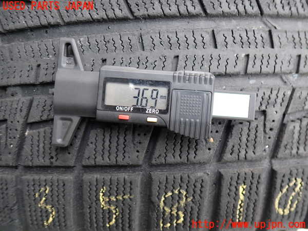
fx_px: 267
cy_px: 116
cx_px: 154
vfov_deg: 46.8
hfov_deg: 60.0
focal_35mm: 30
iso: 200
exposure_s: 1/40
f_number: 2.3
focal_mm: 5.4
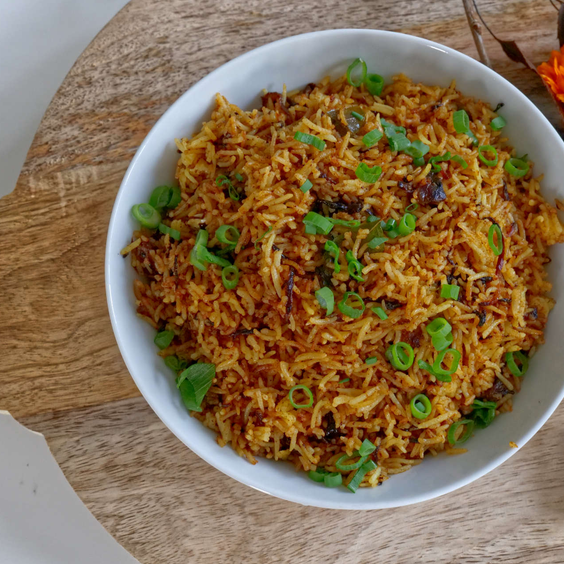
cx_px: 344
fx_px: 1272
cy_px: 282
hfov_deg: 24.9
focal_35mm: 69
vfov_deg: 25.0
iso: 6400
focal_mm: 54
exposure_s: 1/125
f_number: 10
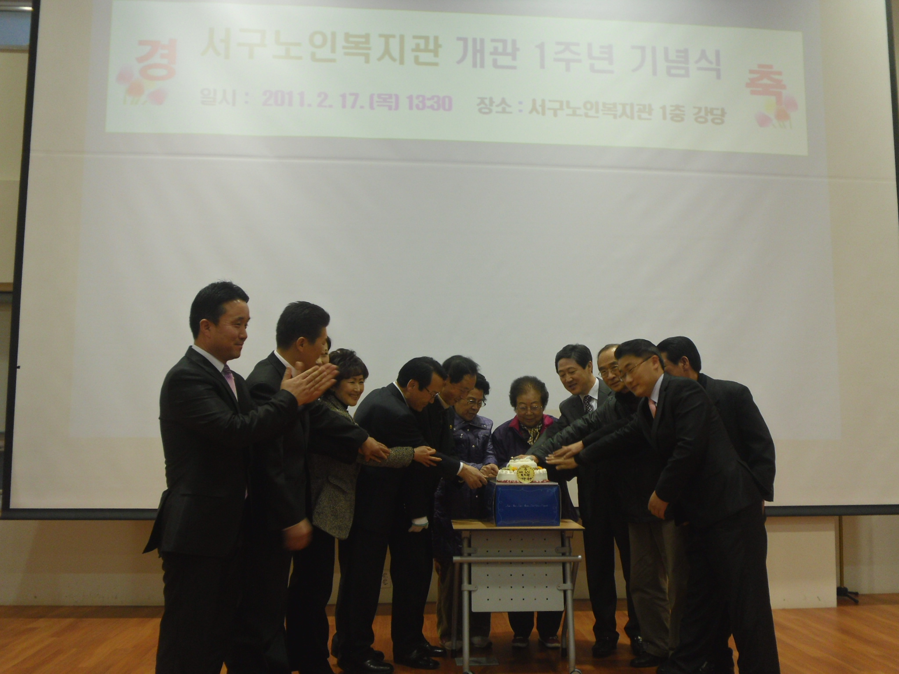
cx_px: 450
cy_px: 337
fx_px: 909
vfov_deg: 40.7
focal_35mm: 35
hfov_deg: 52.6
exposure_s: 1/29
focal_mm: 6.36
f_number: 3.8
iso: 100
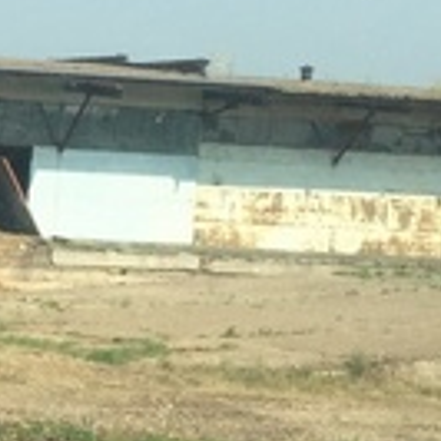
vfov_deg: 11.1
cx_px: -461
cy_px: 325
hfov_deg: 10.2
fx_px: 2263
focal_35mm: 157
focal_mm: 4.15
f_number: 2.2
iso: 32
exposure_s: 1/1319
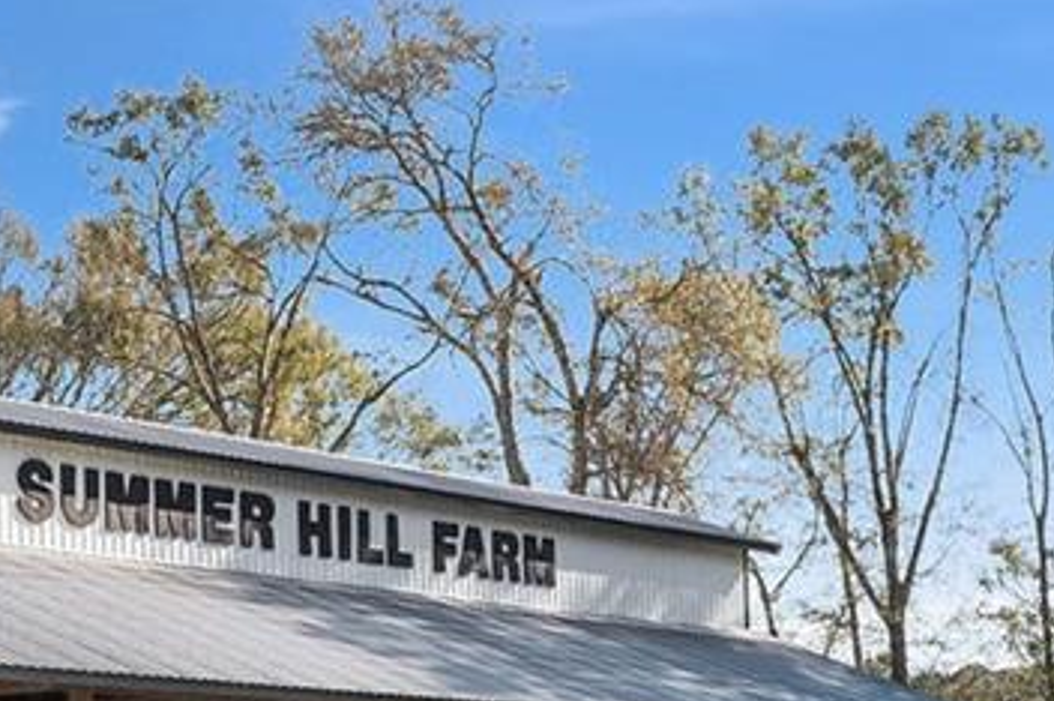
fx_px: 2896
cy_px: 704
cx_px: 15
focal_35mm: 99
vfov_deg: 13.6
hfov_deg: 20.0
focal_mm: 34
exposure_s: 1/250
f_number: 10
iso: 400
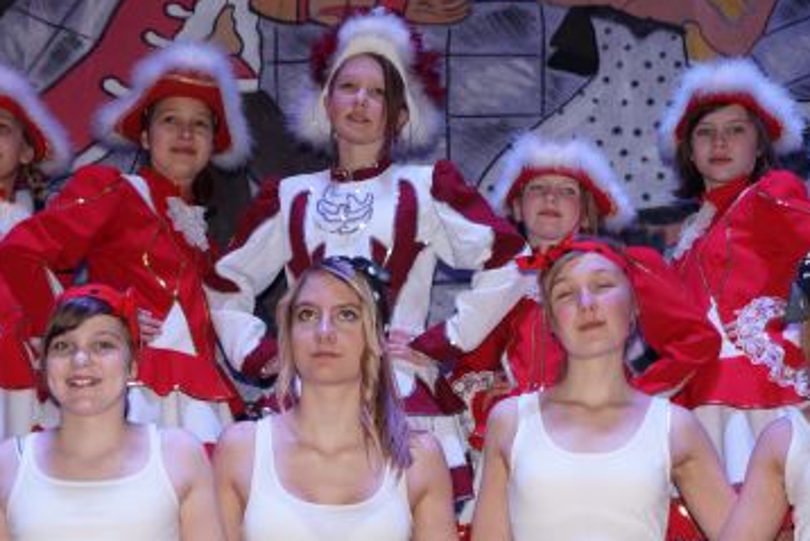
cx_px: 391
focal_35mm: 67
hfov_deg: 30.1
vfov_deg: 20.2
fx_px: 1508
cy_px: 402
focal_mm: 20
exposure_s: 1/60
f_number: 3.5
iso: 640
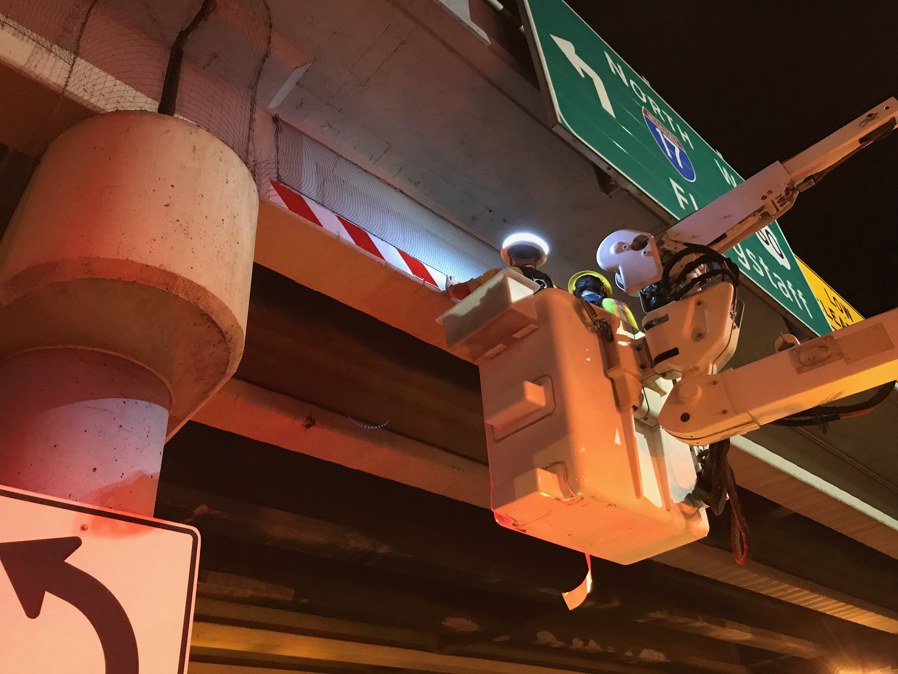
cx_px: 449
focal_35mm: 28
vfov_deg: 49.7
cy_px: 337
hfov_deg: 63.4
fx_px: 726
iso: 100
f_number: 1.8
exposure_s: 1/5
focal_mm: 3.99
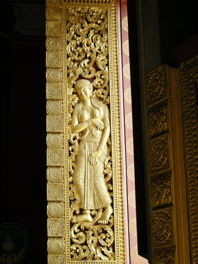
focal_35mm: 89
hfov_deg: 16.6
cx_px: 99
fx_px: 679
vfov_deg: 22.0
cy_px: 132
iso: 64
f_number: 4.3
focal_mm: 18.6
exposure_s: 1/104
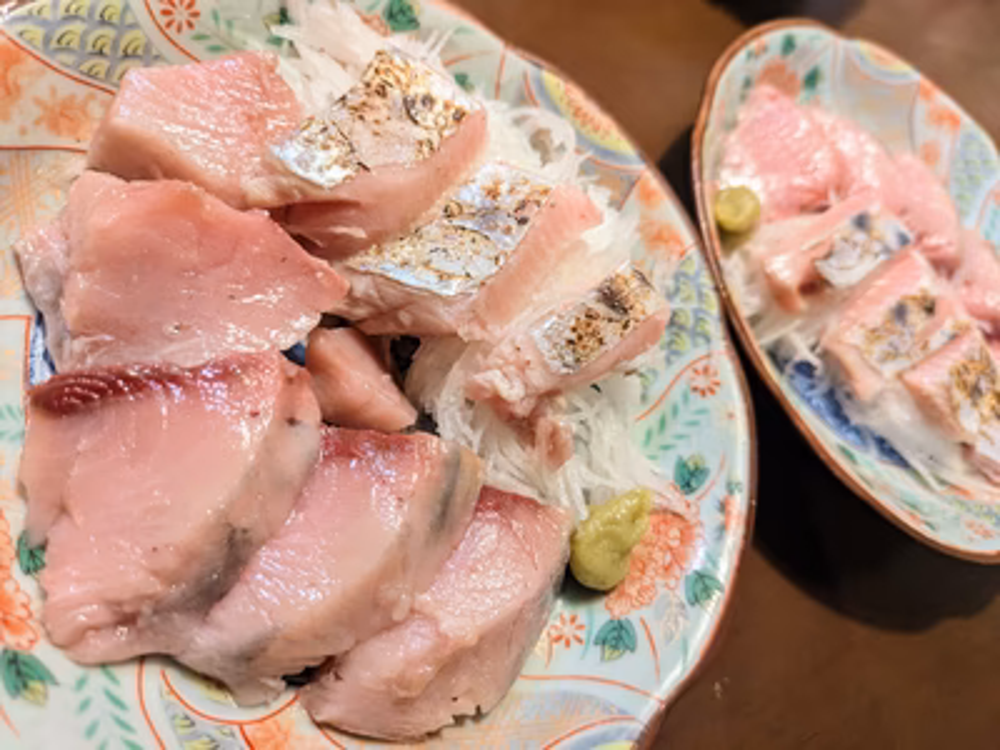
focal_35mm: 25
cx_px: 500
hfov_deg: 69.4
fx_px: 722
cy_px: 375
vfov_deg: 54.9
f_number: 1.89
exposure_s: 1/40
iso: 237
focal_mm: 5.43
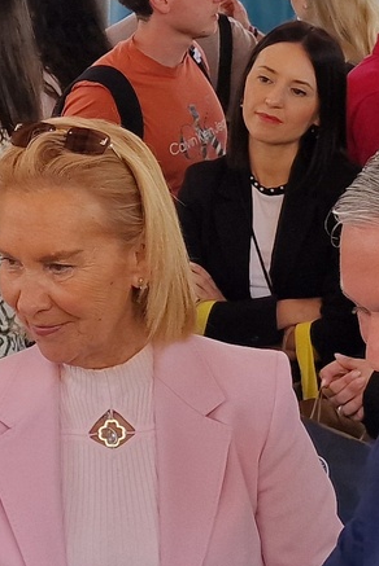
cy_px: 128
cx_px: 82
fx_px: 1766
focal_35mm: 112
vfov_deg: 18.1
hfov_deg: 12.2
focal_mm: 6.4
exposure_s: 1/180
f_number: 1.8
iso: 50
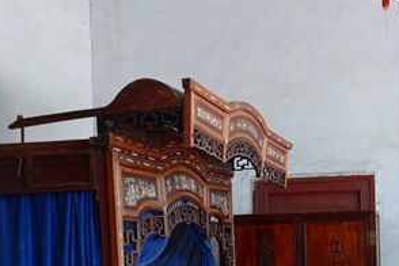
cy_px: 236
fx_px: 920
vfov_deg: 16.3
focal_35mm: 83
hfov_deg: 23.8
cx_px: 356
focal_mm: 24
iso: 800
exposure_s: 1/30
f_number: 3.8
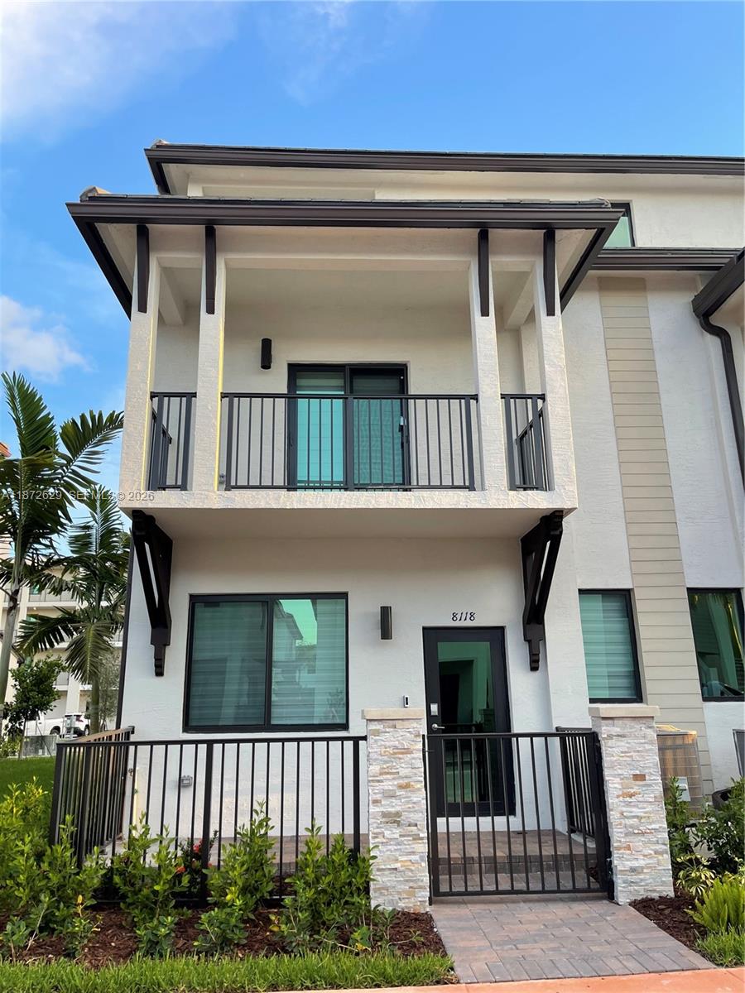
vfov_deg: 67.3
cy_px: 496
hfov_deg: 53.1
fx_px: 746
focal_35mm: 26
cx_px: 372
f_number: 1.6
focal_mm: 5.1
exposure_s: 1/253
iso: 32
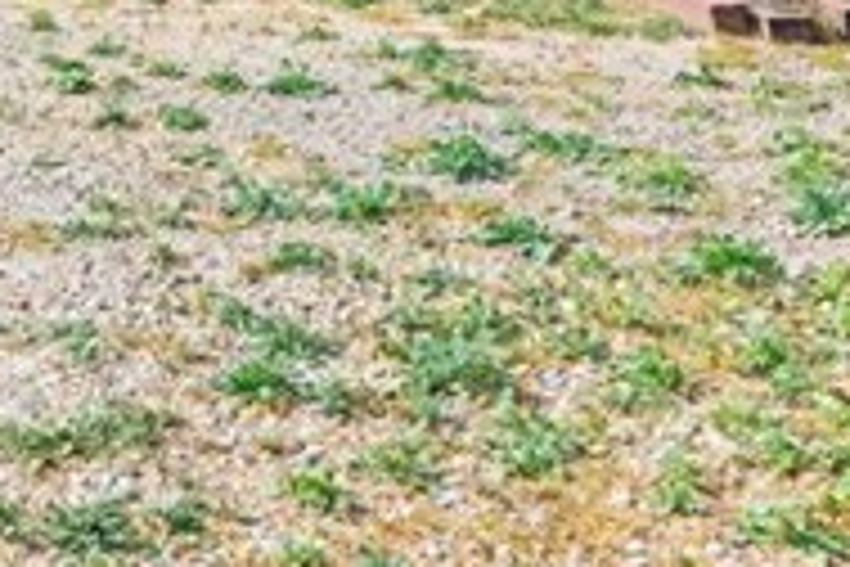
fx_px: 1794
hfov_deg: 24.1
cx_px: -180
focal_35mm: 76
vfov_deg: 16.1
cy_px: -335
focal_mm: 14
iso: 800
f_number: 11
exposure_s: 1/4000
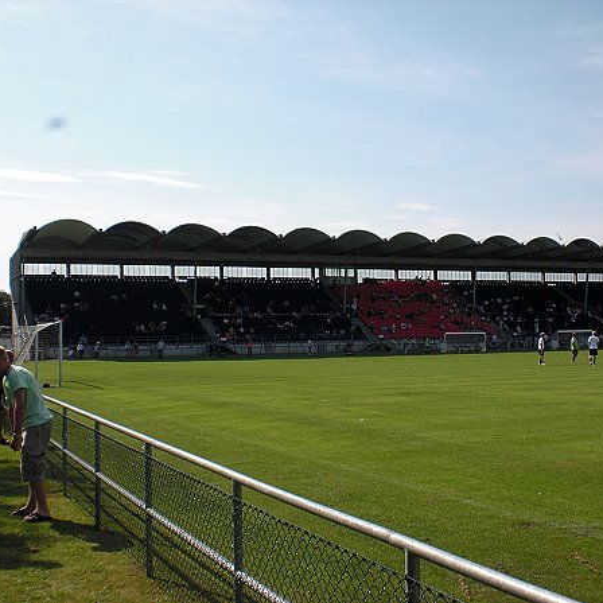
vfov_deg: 37.6
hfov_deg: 37.4
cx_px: 357
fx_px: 887
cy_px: 302
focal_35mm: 45
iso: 64
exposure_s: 1/500
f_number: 5.6
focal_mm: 6.3
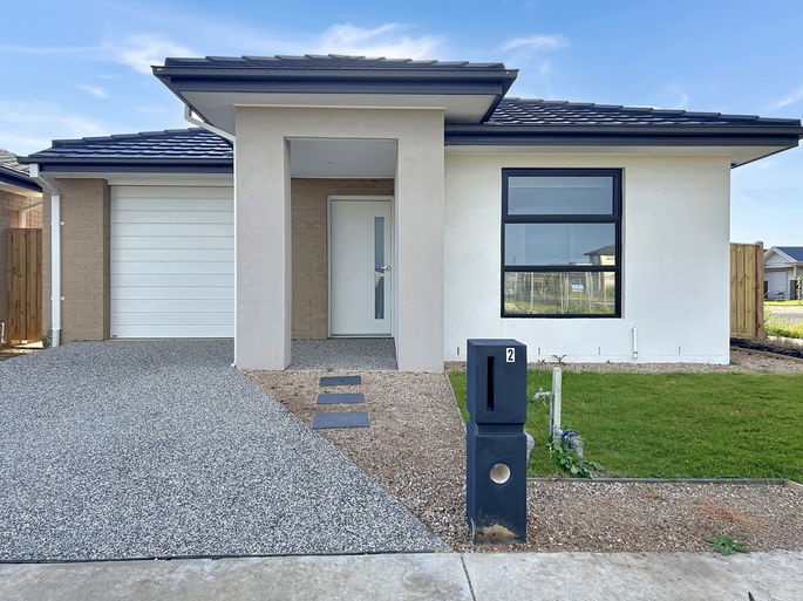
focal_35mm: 26
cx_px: 402
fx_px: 603
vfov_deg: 53.0
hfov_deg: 67.3
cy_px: 300
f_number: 1.5
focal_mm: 5.7
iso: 50
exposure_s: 1/880
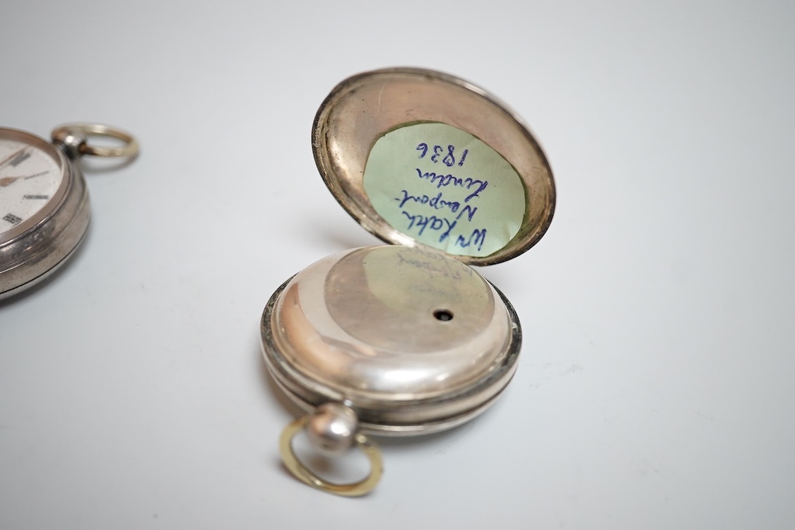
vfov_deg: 29.9
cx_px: 398
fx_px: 994
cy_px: 265
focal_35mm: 45
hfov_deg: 43.6
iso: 2500
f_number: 5
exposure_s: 1/320
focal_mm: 30
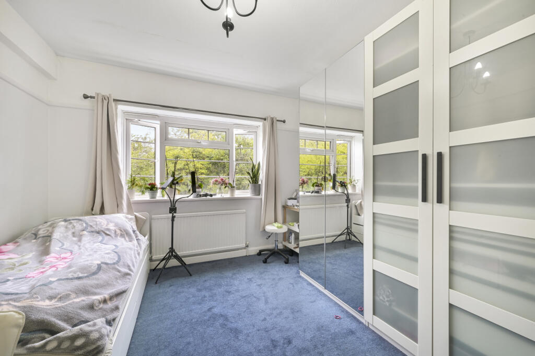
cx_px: 268
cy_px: 178
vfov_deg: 81.1
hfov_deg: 104.3
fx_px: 208
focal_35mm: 14
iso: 200
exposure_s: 1/1.25
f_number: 16
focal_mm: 14
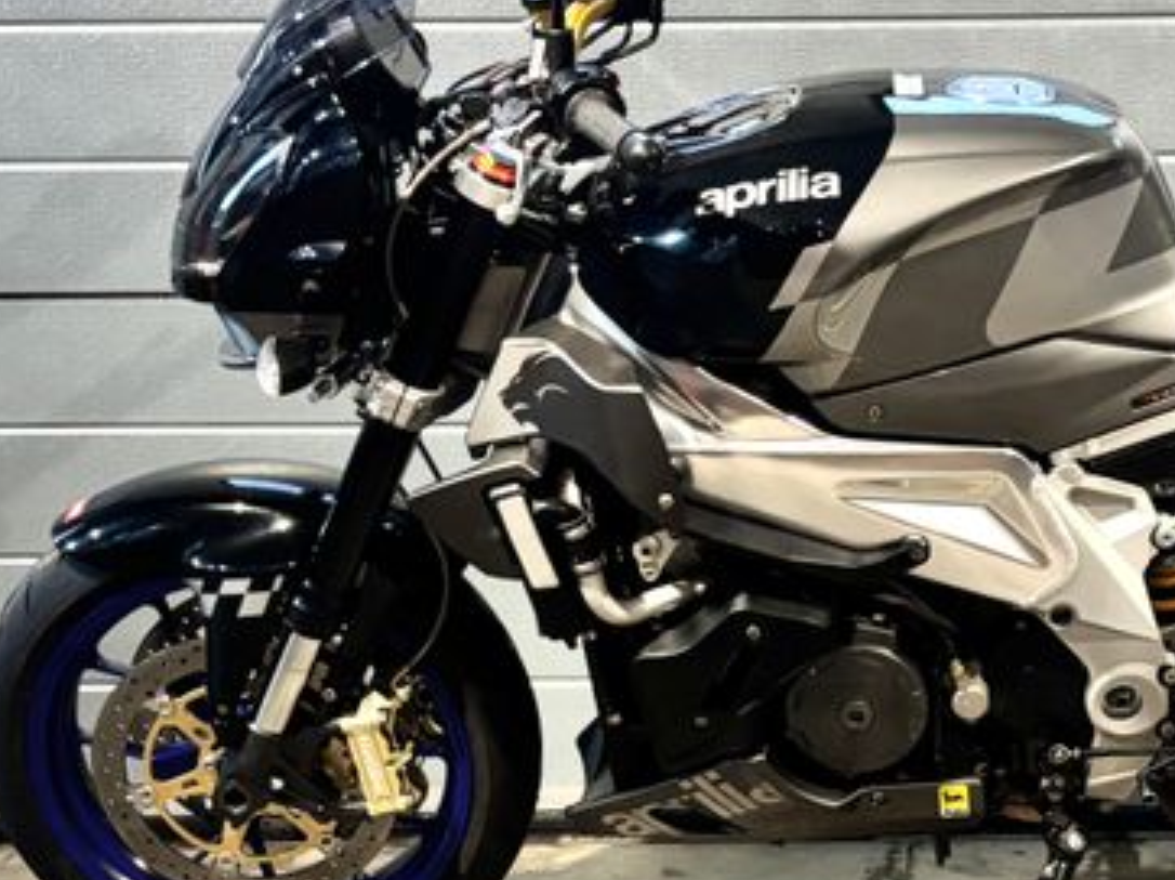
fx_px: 1560
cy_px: 458
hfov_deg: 39.2
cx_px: 987
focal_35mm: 46
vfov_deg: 31.5
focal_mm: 5.96
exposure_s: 1/33
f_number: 1.6
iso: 400
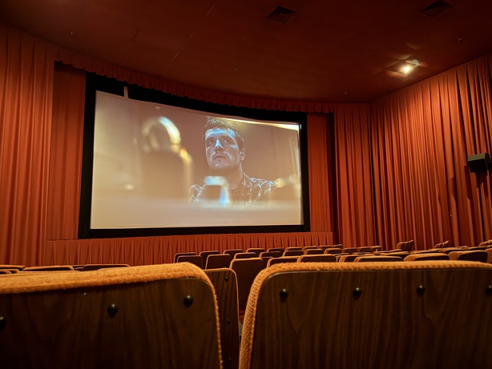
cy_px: 181
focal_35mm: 25
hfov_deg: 69.4
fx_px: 355
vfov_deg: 54.9
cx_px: 248
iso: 2000
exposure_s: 1/9
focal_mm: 6.76
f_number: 1.78
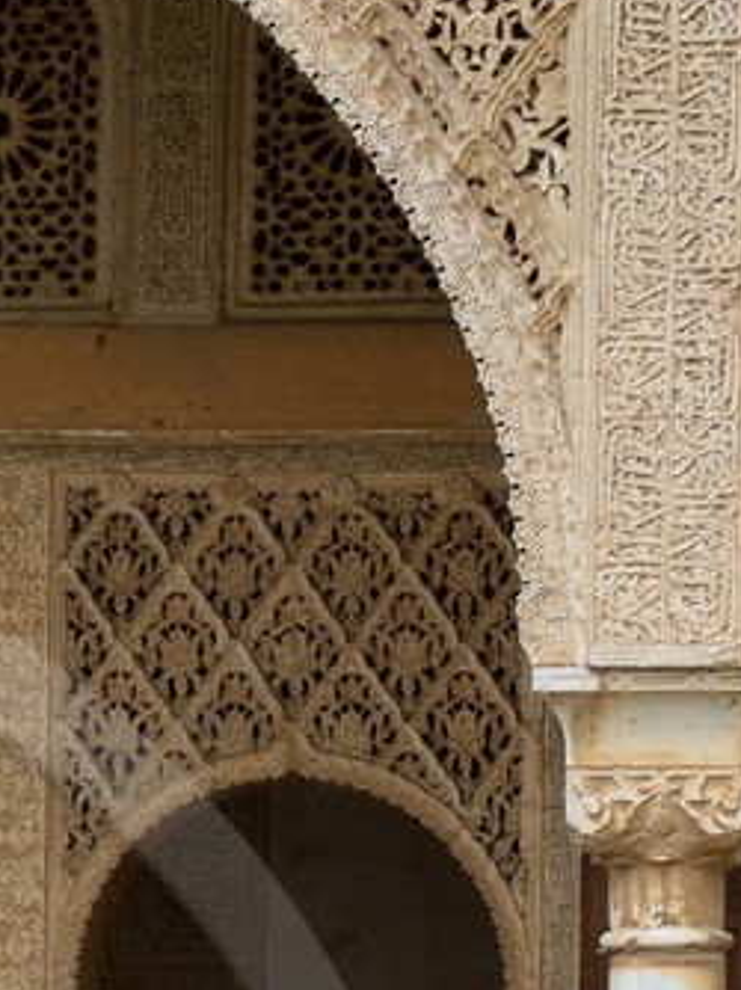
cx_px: -464
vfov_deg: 2.2
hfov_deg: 1.6
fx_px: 26321
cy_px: 1426
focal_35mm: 921
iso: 800
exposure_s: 1/160
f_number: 6.3
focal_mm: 200
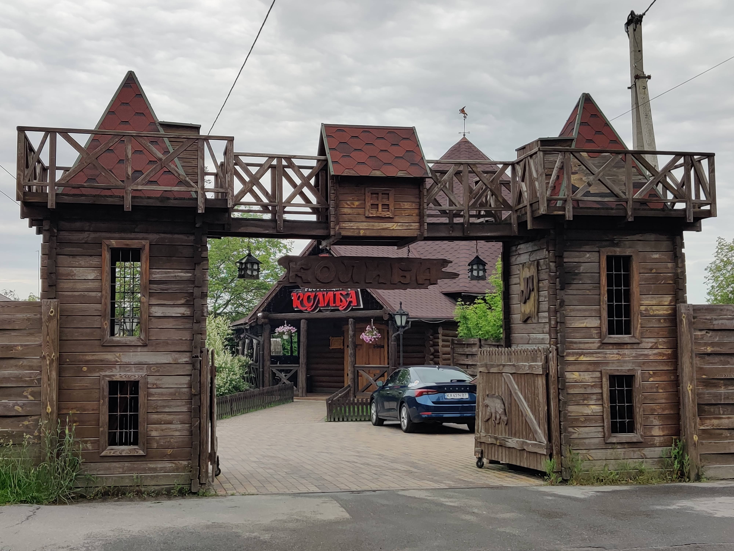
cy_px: 276
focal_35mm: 27
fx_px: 573
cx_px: 367
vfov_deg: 51.4
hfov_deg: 65.3
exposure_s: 1/1619
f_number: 1.75
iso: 125
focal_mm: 4.75
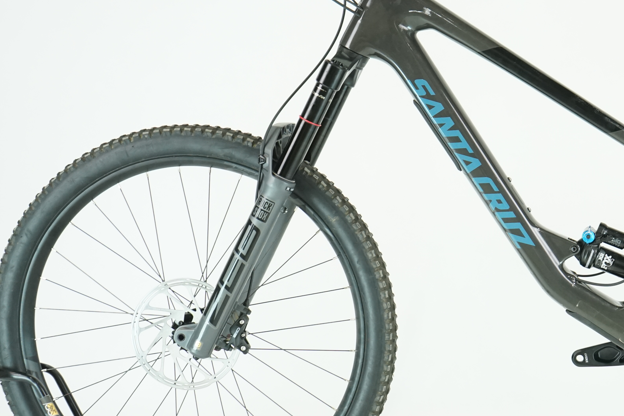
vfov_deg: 14.4
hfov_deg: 21.0
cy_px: 194
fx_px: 1646
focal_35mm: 95
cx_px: 566
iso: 1600
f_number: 5
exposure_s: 1/200
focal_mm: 50
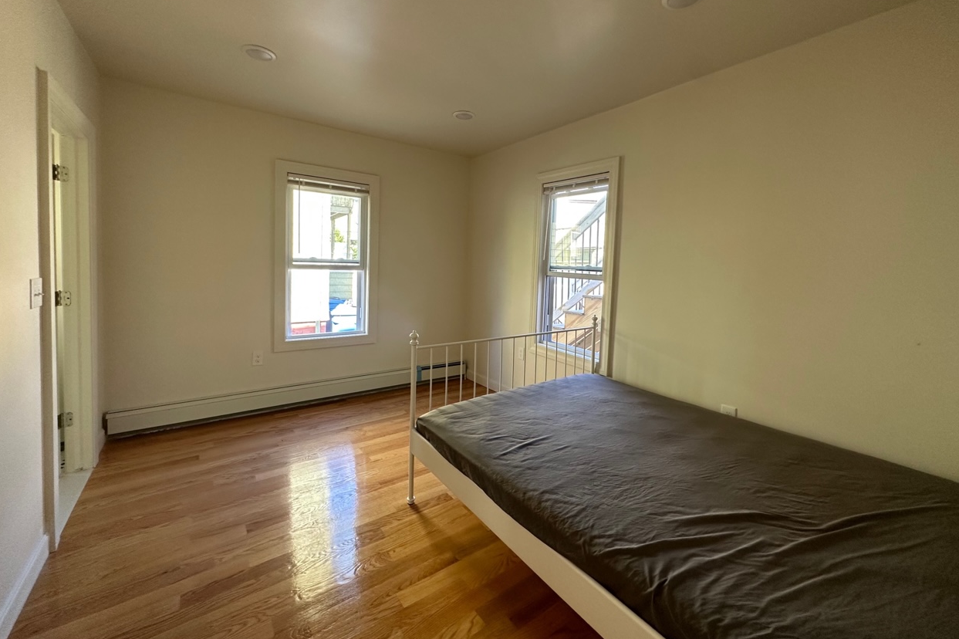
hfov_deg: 100.4
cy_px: 285
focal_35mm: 15
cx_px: 491
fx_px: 399
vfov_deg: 77.0
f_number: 2.2
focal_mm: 2.22
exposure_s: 1/99
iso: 160
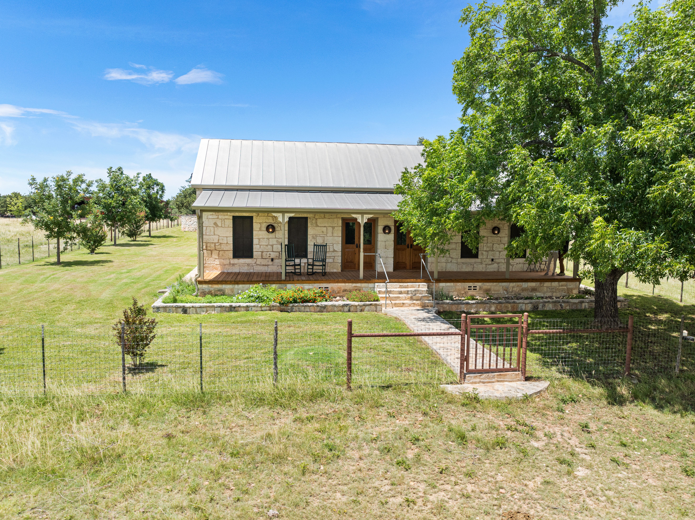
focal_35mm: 24
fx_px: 481
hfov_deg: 71.7
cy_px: 260
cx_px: 348
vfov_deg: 56.7
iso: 110
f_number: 2.8
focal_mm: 12.29
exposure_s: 1/2000
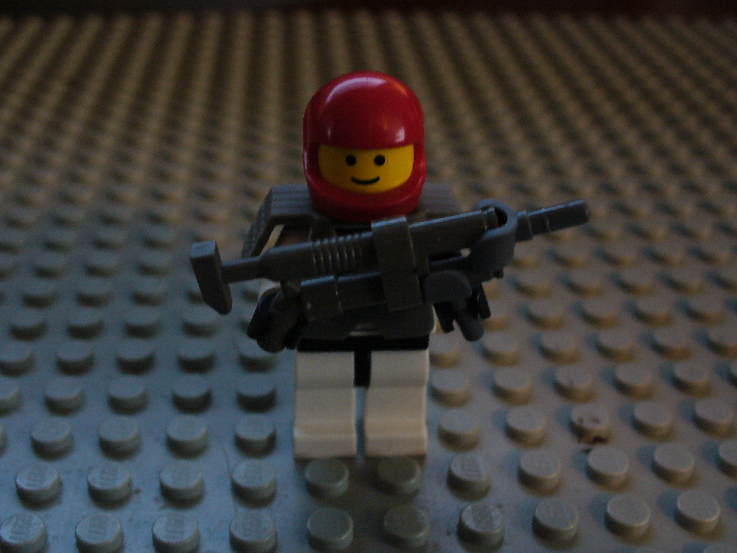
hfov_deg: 44.8
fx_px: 894
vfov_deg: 34.3
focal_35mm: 42
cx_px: 368
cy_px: 276
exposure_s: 1/8
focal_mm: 7
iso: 200
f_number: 2.9
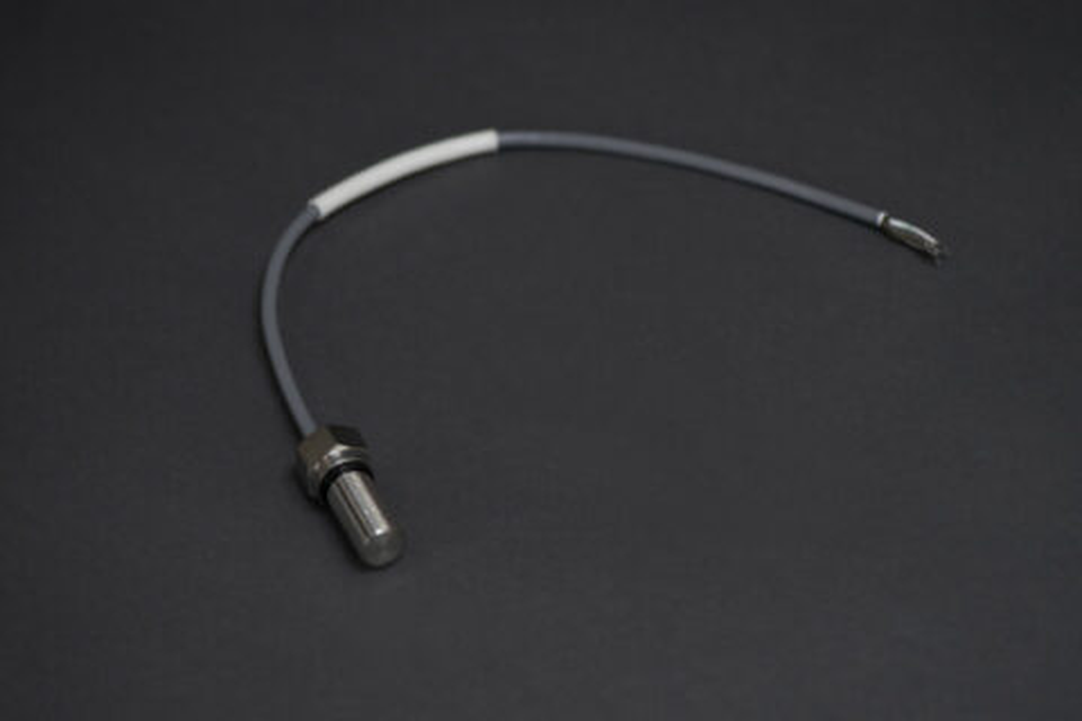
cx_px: 541
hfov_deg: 19.5
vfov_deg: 13.0
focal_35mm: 105
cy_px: 360
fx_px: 3156
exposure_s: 1/60
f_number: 4
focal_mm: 105
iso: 100
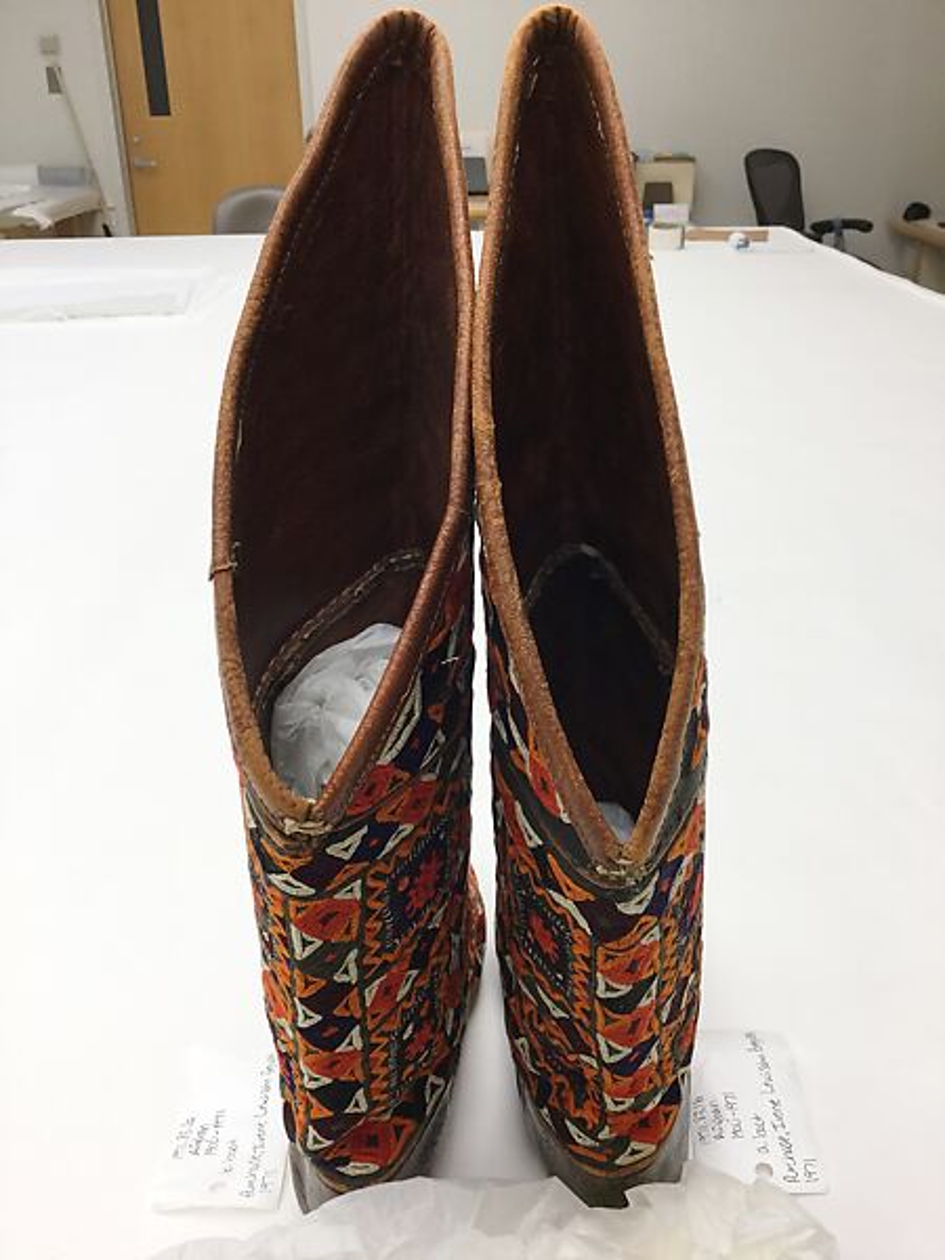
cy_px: 630
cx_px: 472
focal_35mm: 31
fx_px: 1128
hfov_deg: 45.4
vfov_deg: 58.4
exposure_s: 1/30
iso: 25
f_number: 2.4
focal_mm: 3.3
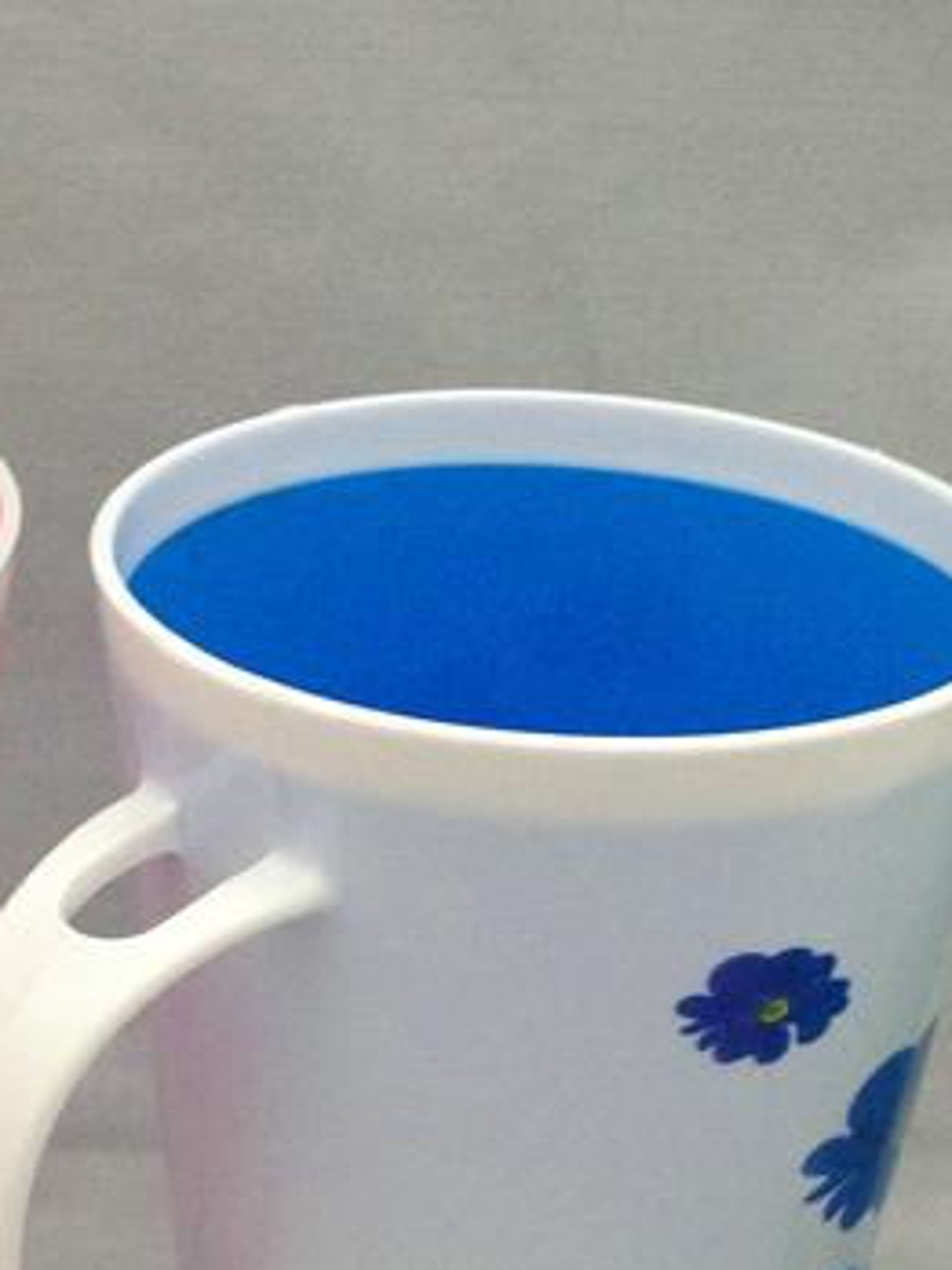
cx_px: 438
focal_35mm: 97
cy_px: 876
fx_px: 3557
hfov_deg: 15.2
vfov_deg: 20.1
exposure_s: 1/20
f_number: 2.4
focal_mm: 4.13
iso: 160
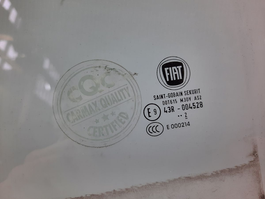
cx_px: 132
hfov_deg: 69.4
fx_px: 191
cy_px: 100
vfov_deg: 54.9
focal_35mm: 25
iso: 64
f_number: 2
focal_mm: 4.6
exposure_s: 1/50
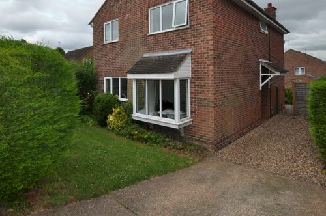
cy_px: 67
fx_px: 190
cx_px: 141
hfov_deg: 80.8
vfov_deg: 57.7
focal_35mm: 21
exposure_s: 1/200
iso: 200
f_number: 8
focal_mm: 10
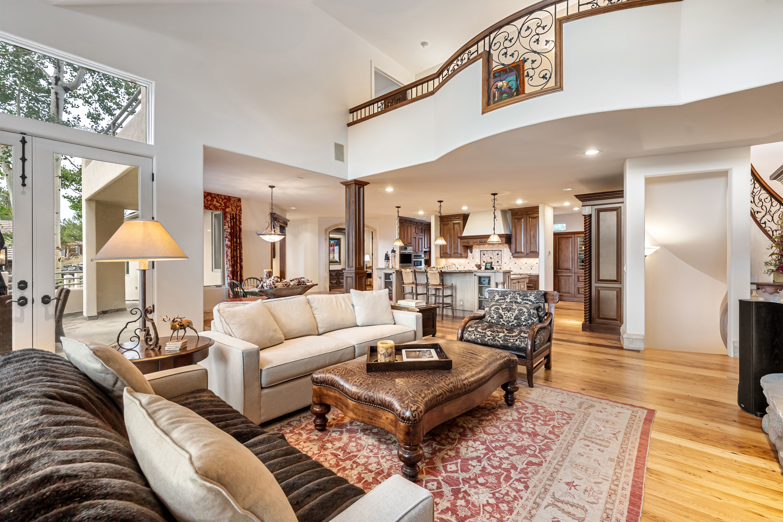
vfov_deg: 73.7
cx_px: 392
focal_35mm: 16
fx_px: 348
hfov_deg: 96.7
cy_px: 261
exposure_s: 1/8
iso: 1000
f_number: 8
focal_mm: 16
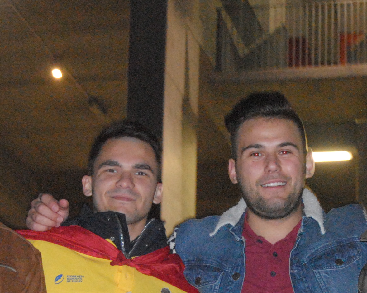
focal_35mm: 209
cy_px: 263
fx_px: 2265
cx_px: 206
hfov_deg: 9.3
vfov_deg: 7.4
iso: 1600
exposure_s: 1/60
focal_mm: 45
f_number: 5.6
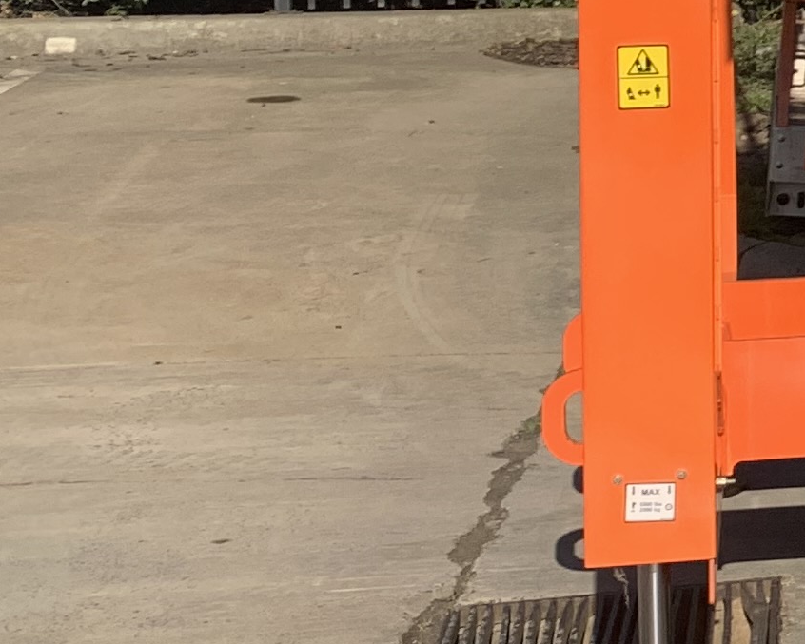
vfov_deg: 12.5
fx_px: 2883
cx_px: 1790
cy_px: -58
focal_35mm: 121
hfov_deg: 13.0
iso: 25
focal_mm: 4.25
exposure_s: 1/2755
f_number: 1.8
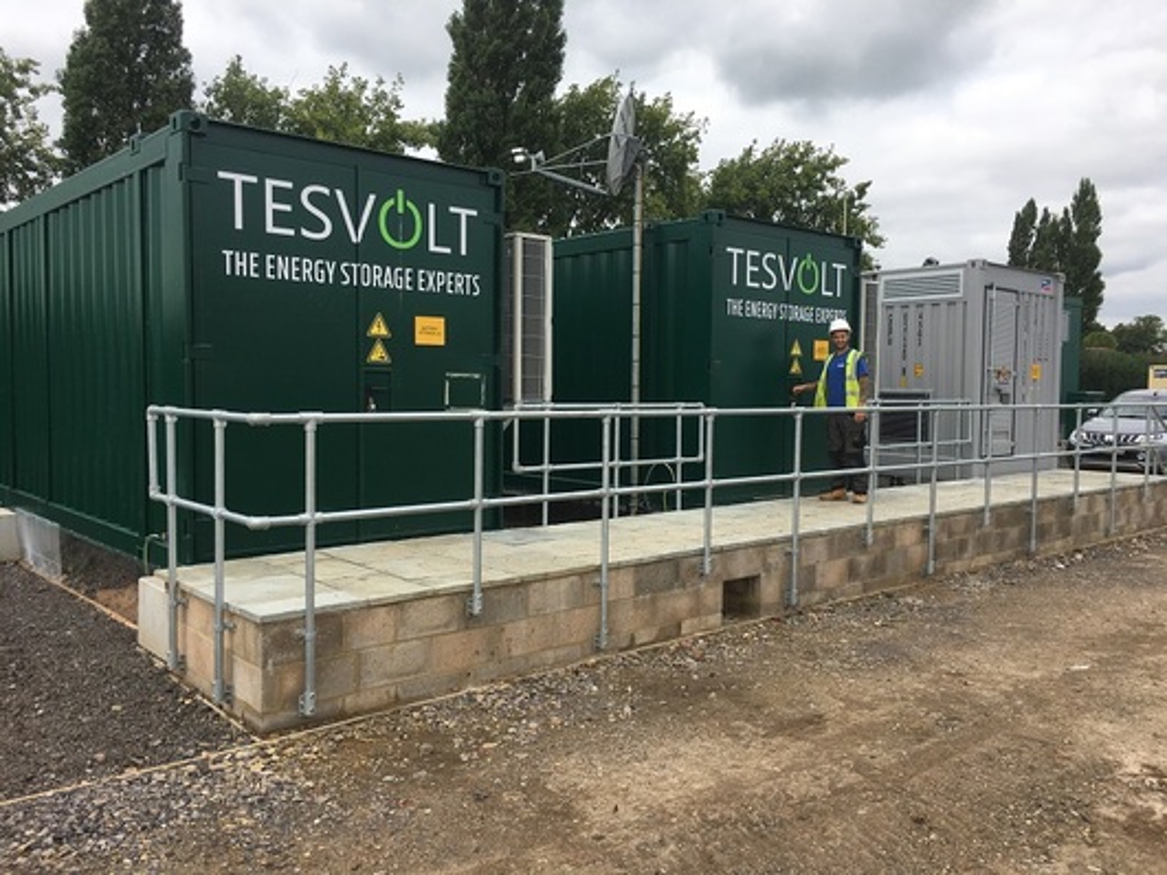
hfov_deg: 61.7
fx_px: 977
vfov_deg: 48.2
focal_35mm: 29
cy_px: 438
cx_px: 584
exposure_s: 1/1083
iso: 25
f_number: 2.2
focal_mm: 4.15
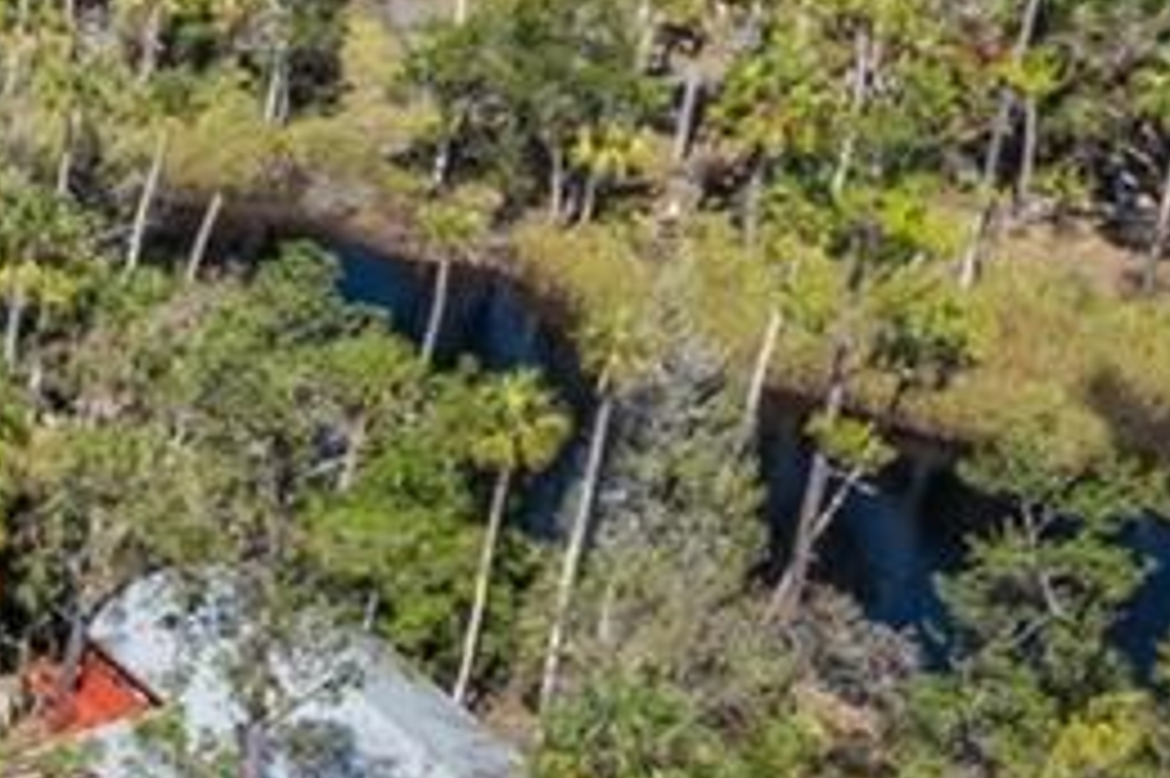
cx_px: -1364
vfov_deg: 7.8
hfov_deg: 10.7
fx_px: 5586
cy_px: 1216
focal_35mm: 172
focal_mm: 10.26
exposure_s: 1/500
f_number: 5.6
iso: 100
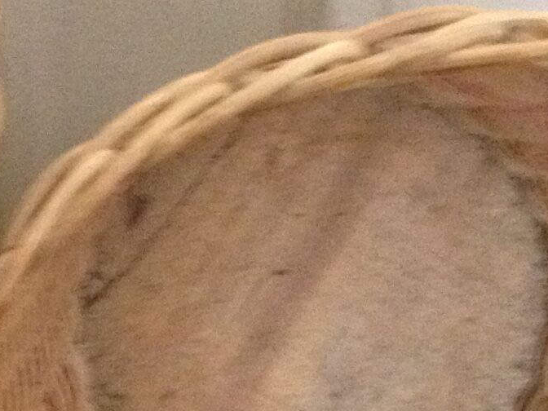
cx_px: -61
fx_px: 2691
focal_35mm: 170
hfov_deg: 11.5
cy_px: 476
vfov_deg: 8.6
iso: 400
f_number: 2.4
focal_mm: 4.28
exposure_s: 1/17
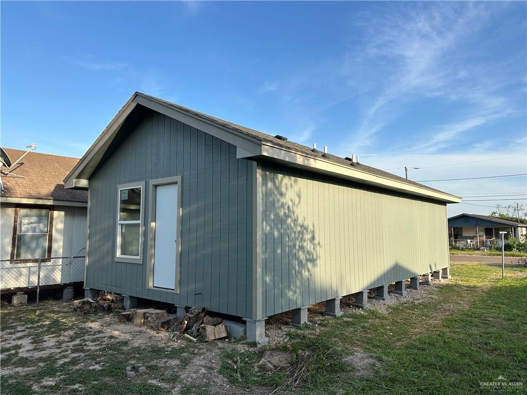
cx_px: 264
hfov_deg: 71.6
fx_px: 365
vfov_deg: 56.8
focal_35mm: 24
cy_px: 198
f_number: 1.78
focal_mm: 6.86
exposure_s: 1/2353
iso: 80
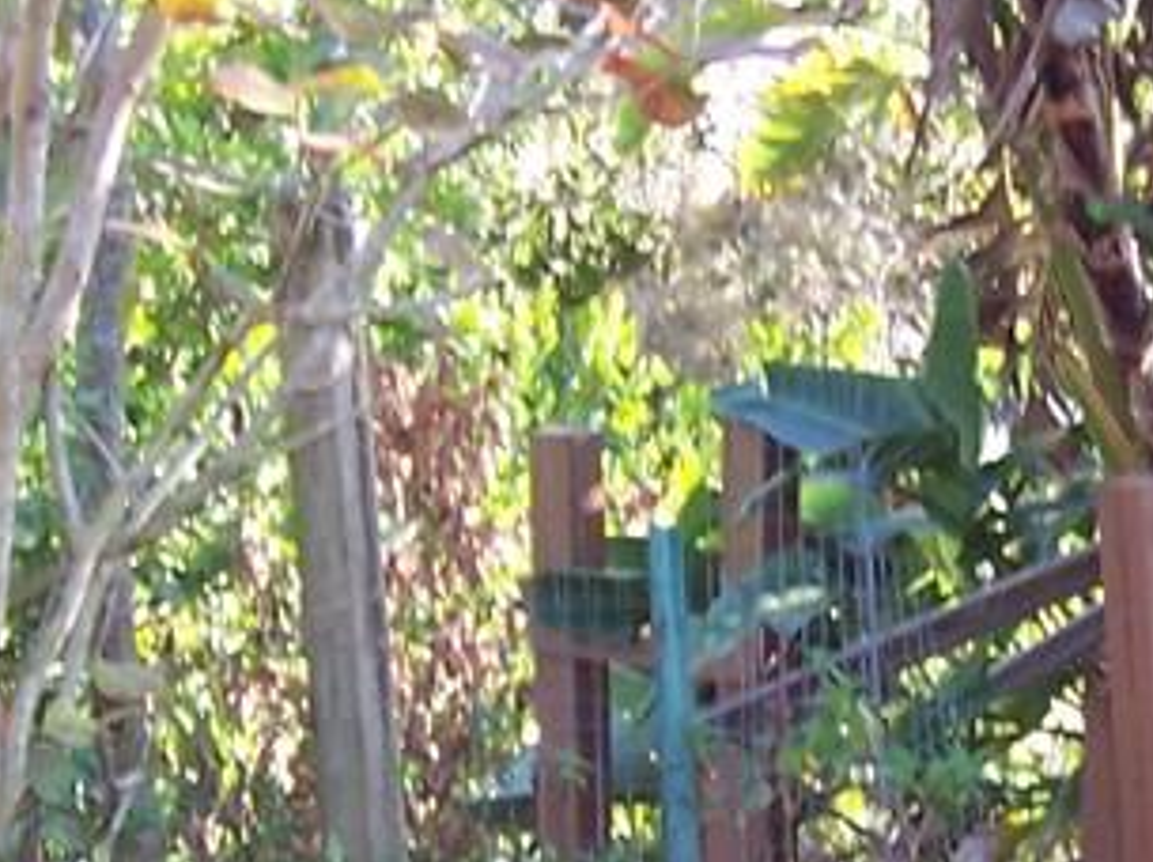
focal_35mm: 121
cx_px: 1043
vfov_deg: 12.2
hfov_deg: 16.1
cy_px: 688
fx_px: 4026
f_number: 2.8
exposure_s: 1/60
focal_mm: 5.6
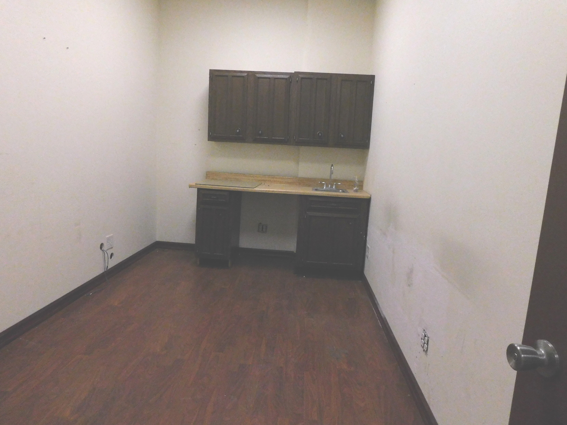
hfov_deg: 73.9
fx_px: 377
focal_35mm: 23
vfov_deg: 58.9
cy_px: 212
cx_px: 284
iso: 800
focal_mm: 4
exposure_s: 1/500
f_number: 3
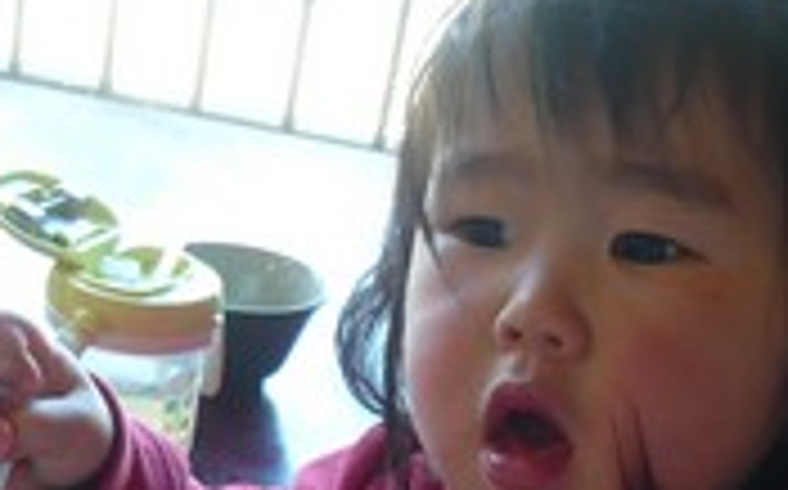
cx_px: 423
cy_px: 477
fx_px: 1459
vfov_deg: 18.6
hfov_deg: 30.2
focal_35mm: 68
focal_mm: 4.6
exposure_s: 1/30
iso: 125
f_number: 2.8
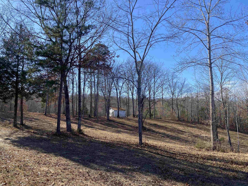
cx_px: 124
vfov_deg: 53.1
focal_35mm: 26
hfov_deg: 67.3
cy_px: 93
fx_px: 186
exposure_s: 1/1377
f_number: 1.8
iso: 32
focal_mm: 4.25
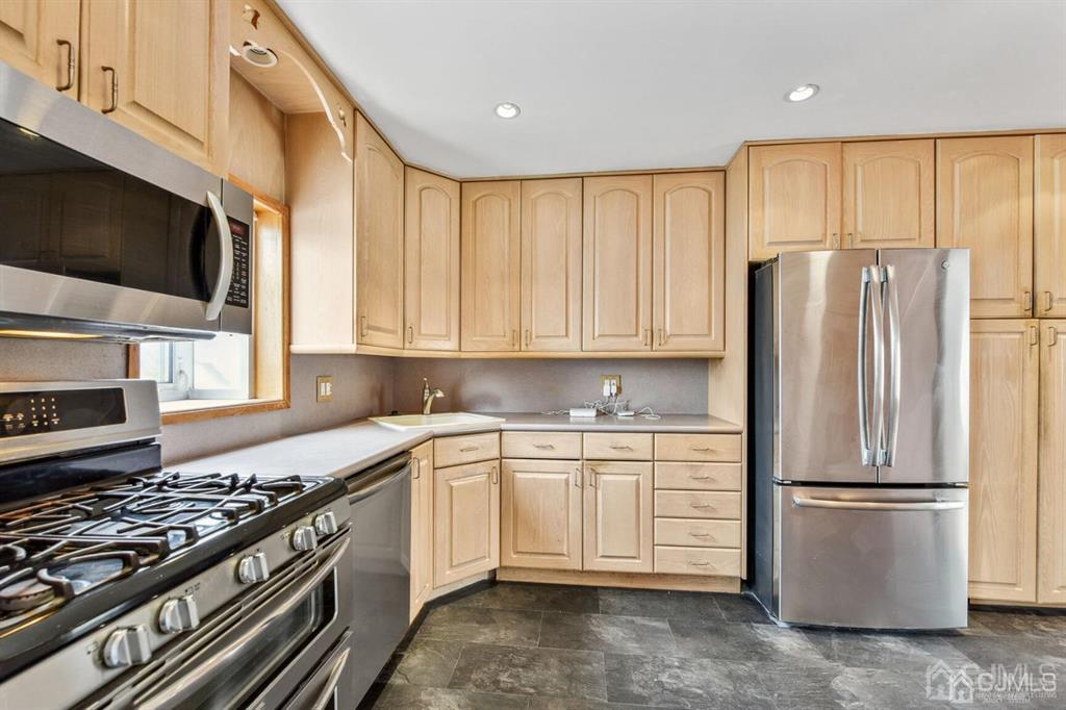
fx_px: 414
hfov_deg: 104.3
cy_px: 355
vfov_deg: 81.2
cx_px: 533
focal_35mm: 14
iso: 640
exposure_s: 1/15
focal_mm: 14
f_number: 8
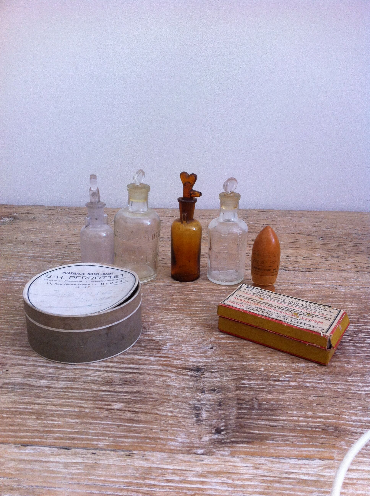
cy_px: 248
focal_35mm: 35
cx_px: 185
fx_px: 500
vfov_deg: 52.7
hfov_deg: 40.6
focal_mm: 3.85
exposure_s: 1/40
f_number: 2.8
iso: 80
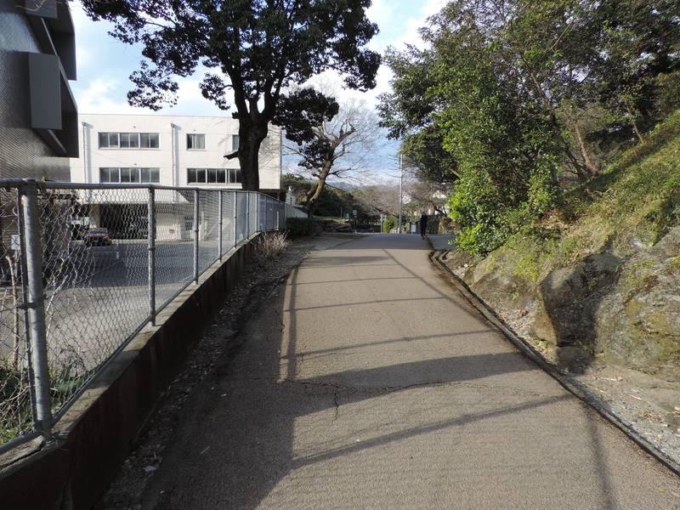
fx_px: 471
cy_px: 255
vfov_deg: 56.8
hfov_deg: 71.6
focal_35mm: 24
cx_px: 340
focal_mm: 4.3
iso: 80
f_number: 3
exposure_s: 1/320
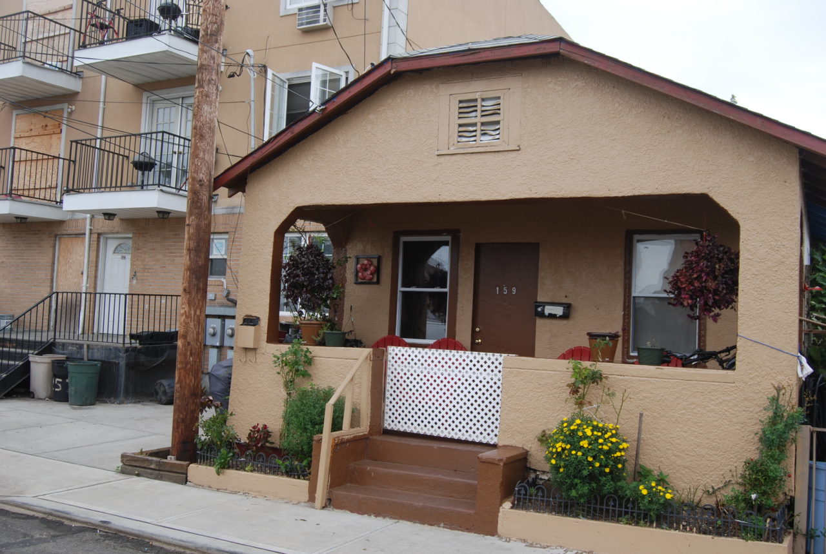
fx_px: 793
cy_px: 277
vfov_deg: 38.5
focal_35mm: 34
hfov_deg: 55.0
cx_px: 413
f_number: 5.6
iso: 100
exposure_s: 1/125
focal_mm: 23
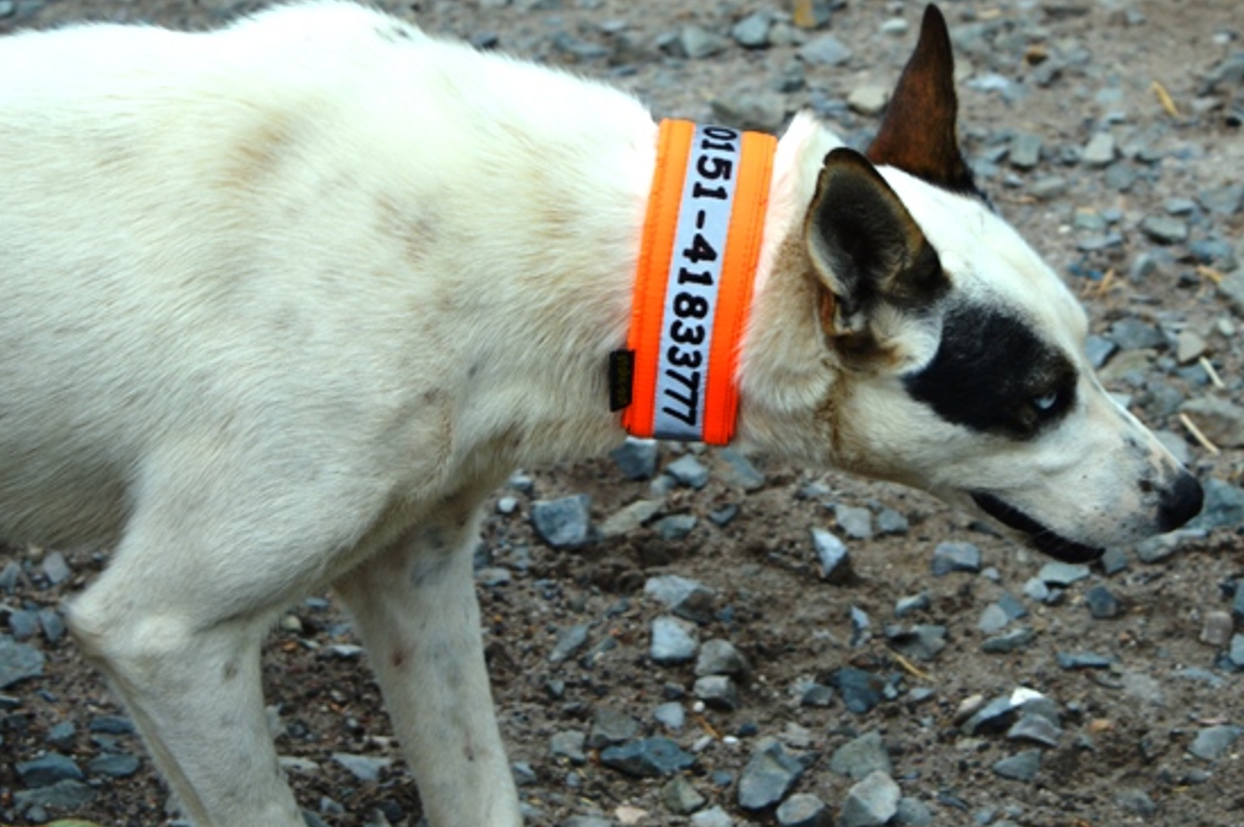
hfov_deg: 22.4
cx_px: 678
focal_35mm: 91
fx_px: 3142
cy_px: 369
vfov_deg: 15.0
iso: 100
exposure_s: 1/200
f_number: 7.1
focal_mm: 52
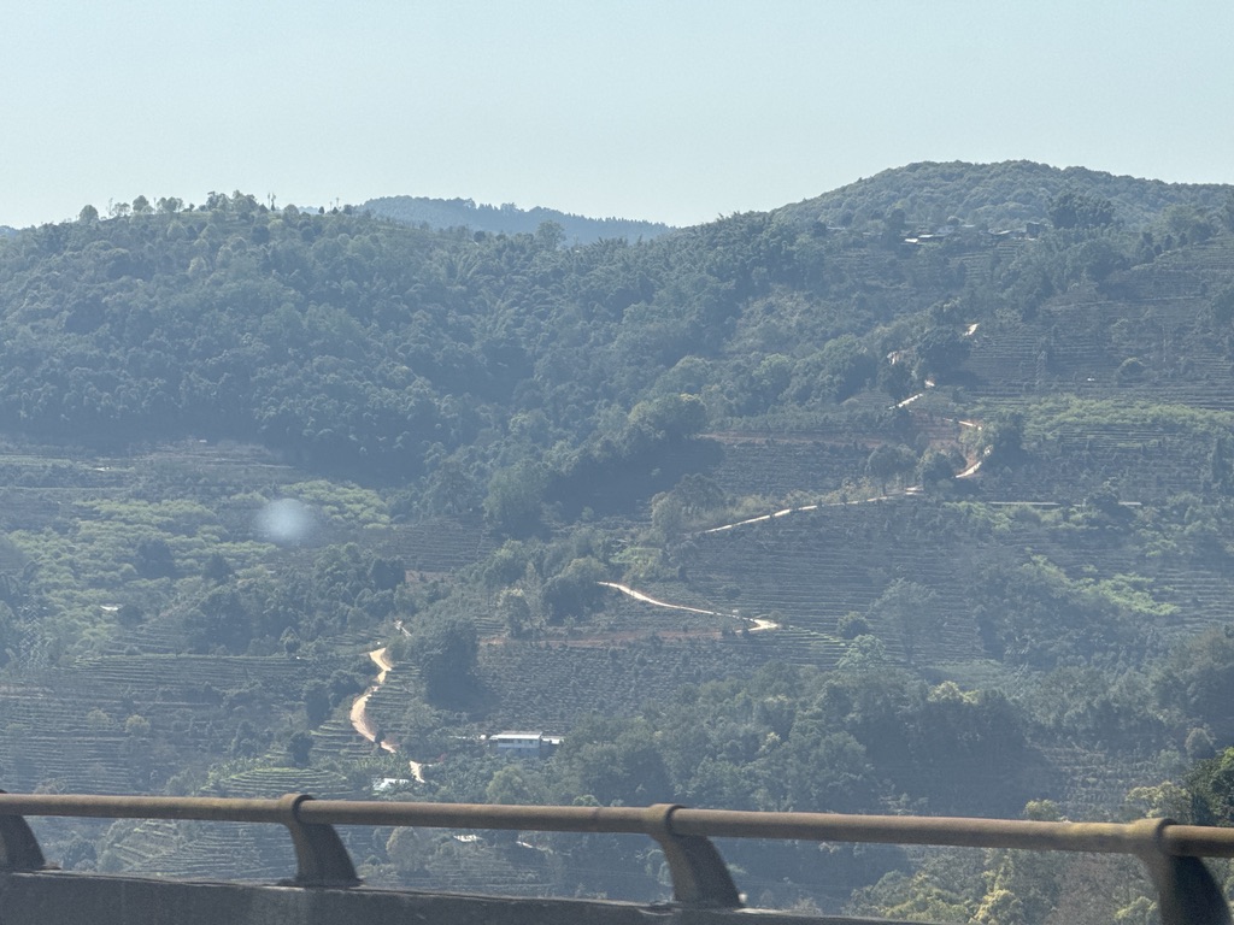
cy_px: 462
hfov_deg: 16.4
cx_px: 617
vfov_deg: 12.3
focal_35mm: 120
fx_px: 4278
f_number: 2.8
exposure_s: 1/1033
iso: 50
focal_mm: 15.66
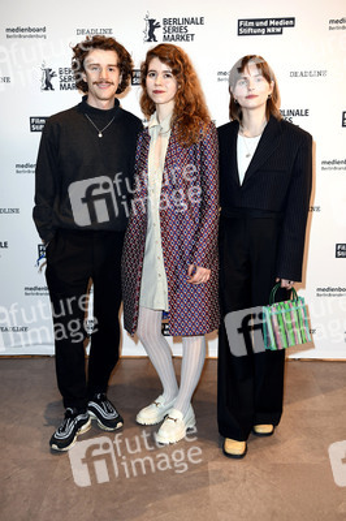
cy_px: 260
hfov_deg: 36.8
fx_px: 520
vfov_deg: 53.2
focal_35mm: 36
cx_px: 173
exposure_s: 1/80
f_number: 3.5
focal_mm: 36
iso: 1250
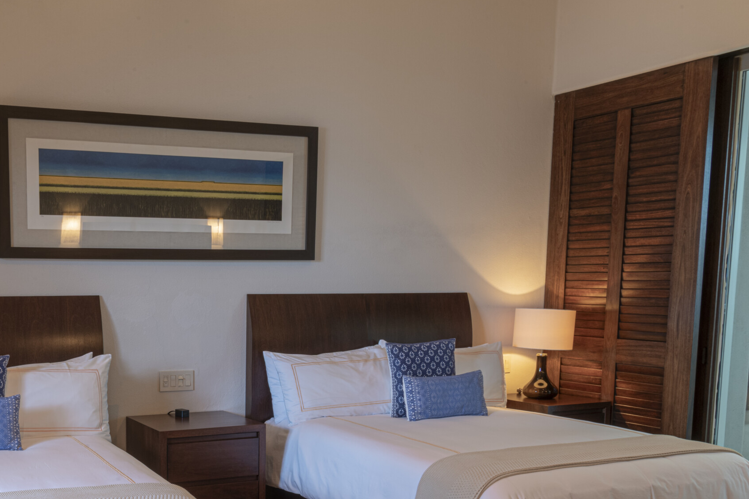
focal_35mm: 41
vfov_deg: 31.8
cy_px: 395
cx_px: 173
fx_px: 853
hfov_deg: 45.5
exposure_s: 13
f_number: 22
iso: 64
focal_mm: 24
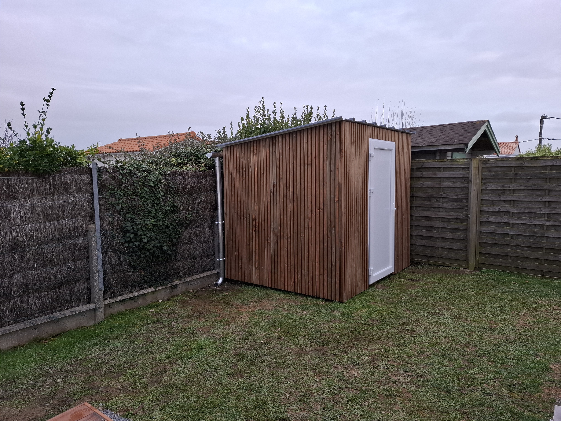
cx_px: 280
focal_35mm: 23
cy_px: 210
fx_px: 373
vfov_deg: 58.9
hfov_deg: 73.9
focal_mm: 5.54
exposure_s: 1/100
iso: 50
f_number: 1.8
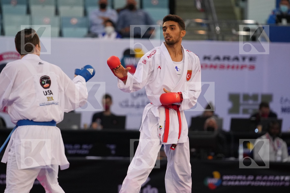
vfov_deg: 4.6
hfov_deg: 6.9
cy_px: 96
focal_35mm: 300
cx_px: 145
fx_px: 2416
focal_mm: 200
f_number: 2.8
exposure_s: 1/1000
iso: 2000
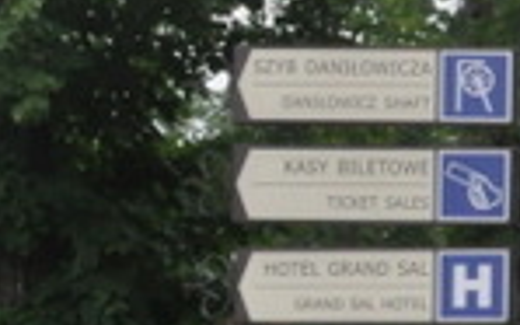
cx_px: -119
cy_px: 353
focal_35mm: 261
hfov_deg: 7.9
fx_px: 3704
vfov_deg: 5.0
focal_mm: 25
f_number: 18
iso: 1000
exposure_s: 1/320
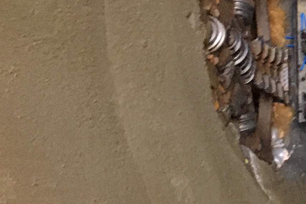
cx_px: 690
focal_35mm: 143
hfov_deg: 12.0
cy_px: -121
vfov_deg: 9.3
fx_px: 1216
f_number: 2.2
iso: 200
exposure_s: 1/25
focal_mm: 4.15
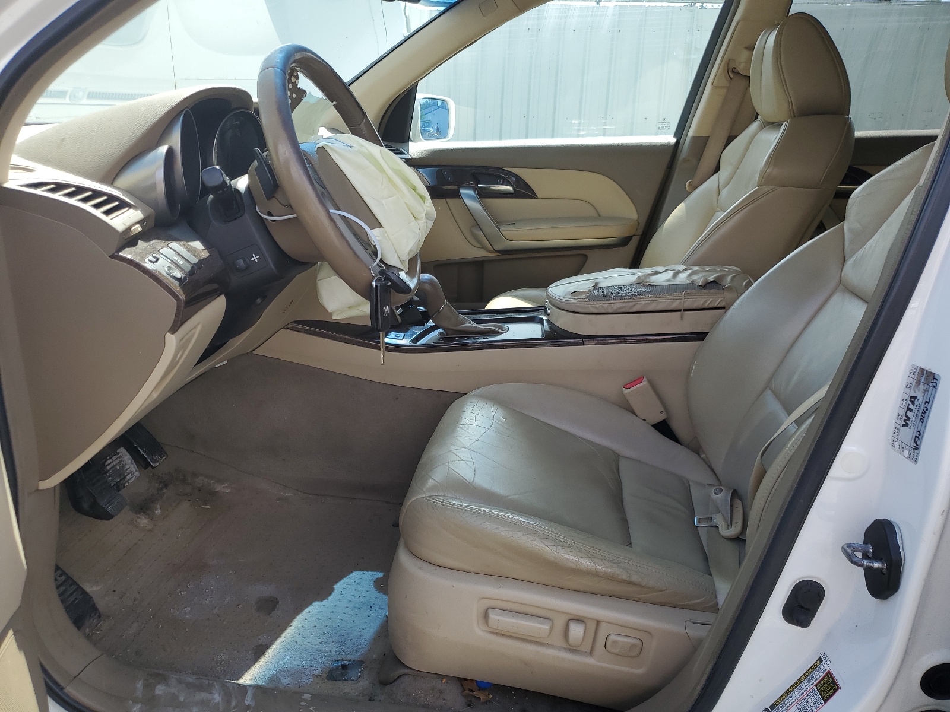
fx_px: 714
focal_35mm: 26
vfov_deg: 53.1
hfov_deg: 67.3
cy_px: 356
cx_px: 475
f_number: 1.5
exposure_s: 1/833
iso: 50
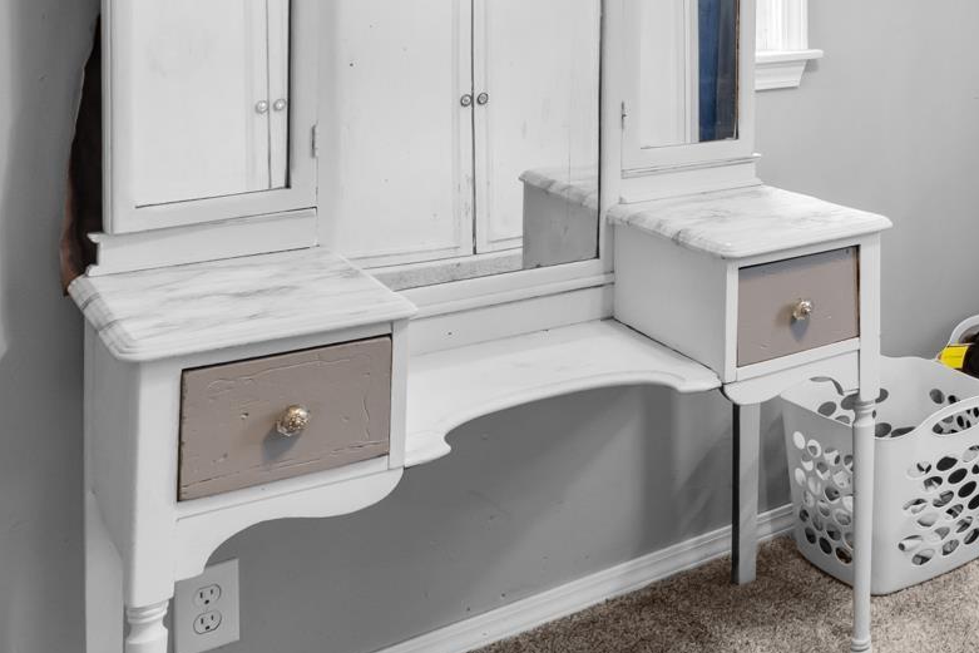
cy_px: -39
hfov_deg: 33.5
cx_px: 1175
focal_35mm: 48
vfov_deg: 26.2
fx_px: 1305
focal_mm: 10
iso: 200
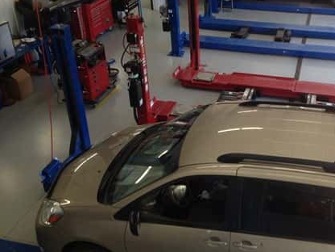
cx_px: 233
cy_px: 80
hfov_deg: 40.5
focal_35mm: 46
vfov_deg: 31.2
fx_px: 445
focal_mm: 4.12
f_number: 2.4
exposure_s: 1/60
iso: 64
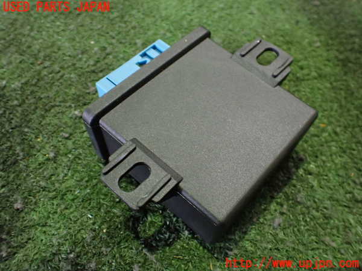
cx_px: 181
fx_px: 314
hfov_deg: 60.0
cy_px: 136
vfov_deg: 46.8
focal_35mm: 30
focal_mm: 5.4
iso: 800
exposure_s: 1/50
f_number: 2.3
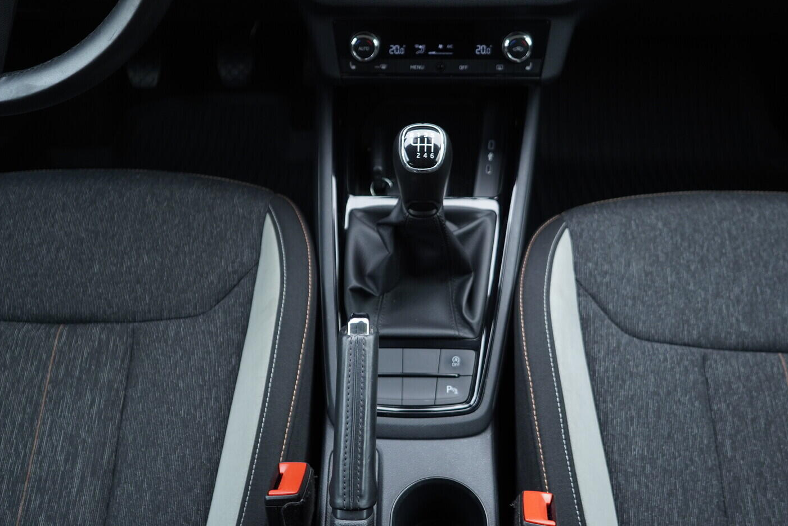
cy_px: 265
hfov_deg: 51.9
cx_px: 400
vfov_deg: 35.9
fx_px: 810
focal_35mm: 37
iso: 320
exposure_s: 1/40
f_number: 2.8
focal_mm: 24
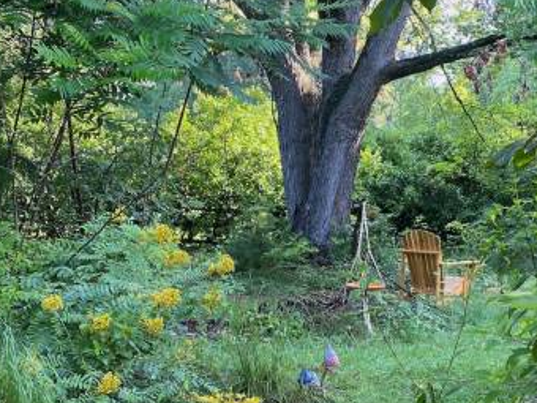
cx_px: 332
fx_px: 869
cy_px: 324
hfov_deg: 34.2
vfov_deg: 25.6
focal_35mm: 56
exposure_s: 1/121
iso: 80
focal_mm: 4.25
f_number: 1.8
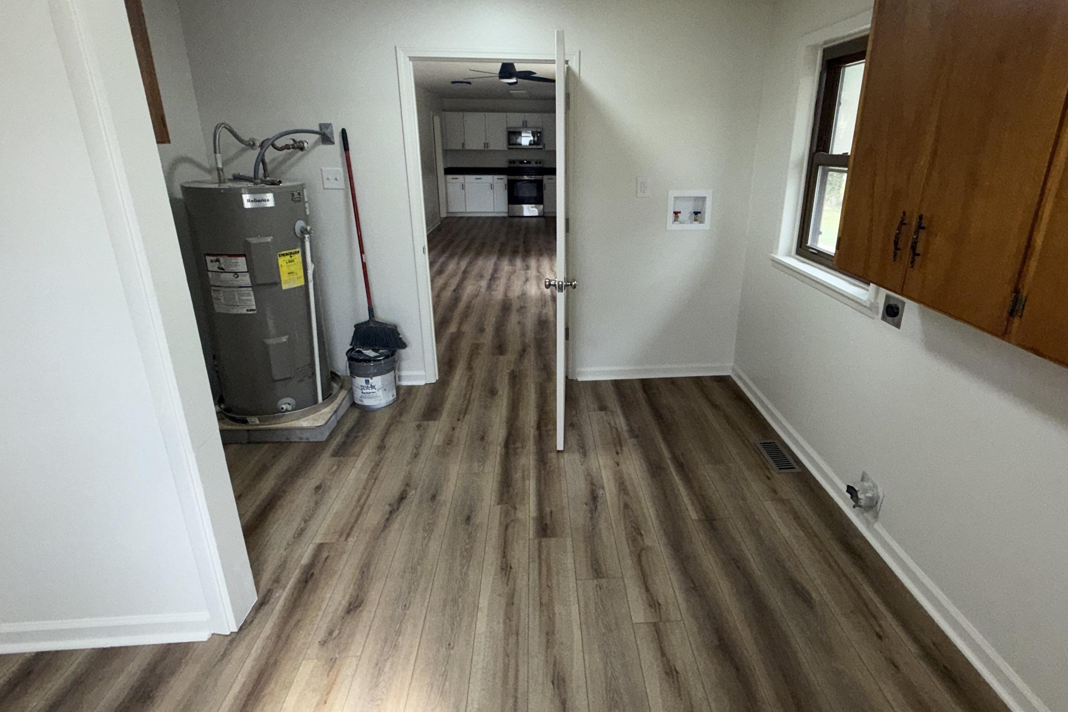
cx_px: 582
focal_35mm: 18
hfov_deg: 89.8
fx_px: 534
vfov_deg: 67.1
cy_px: 306
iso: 125
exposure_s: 1/120
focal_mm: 2.22
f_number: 2.2
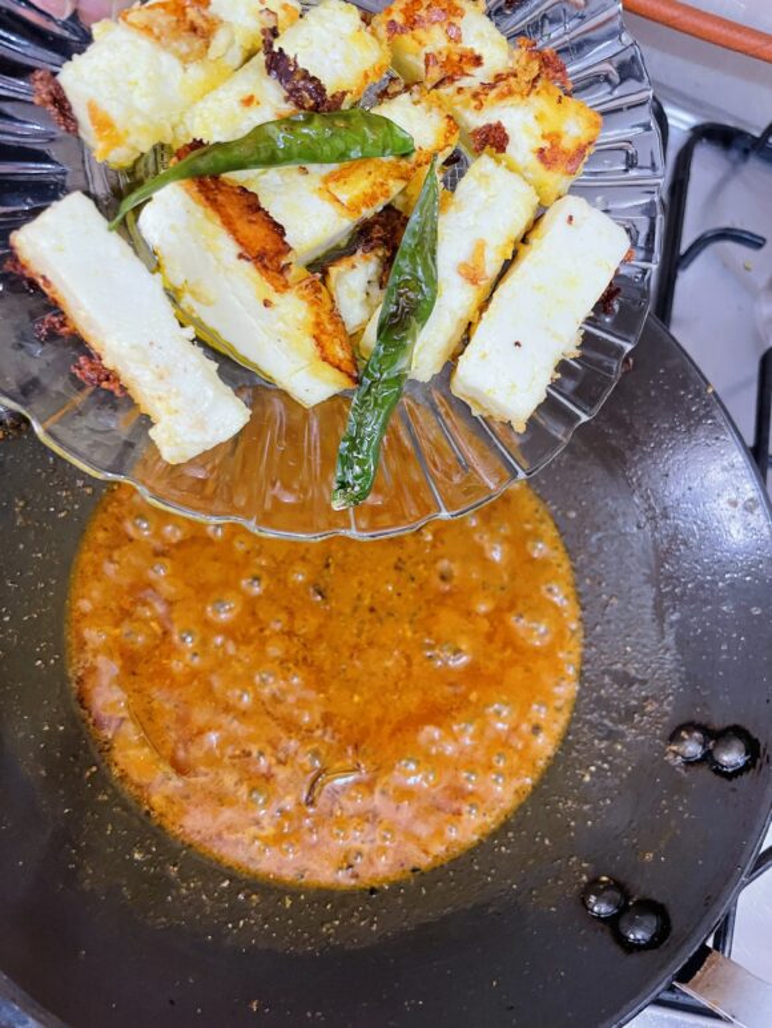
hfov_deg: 53.1
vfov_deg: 67.3
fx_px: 773
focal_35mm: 26
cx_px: 386
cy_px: 514
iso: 320
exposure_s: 1/50
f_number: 1.6
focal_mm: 4.2
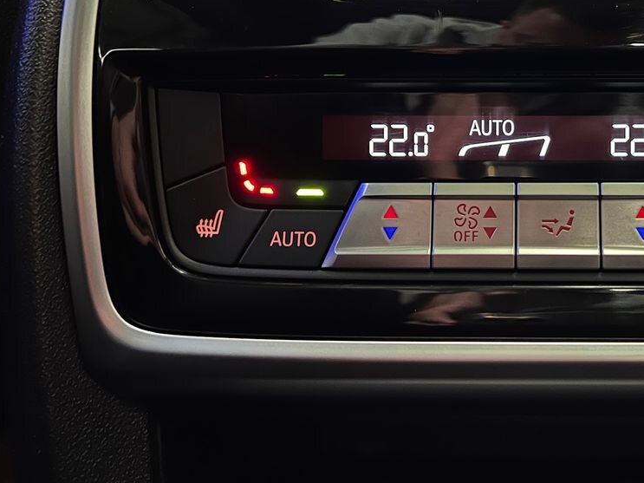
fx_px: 781
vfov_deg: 34.2
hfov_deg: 42.8
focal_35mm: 42
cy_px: 179
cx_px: 514
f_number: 1.5
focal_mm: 5.7
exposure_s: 1/14
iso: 640
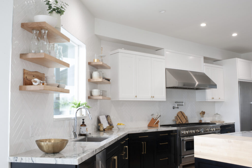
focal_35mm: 35
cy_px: 84
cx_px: 126
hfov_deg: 54.5
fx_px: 245
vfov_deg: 37.8
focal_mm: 35
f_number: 16
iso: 640
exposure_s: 1/3
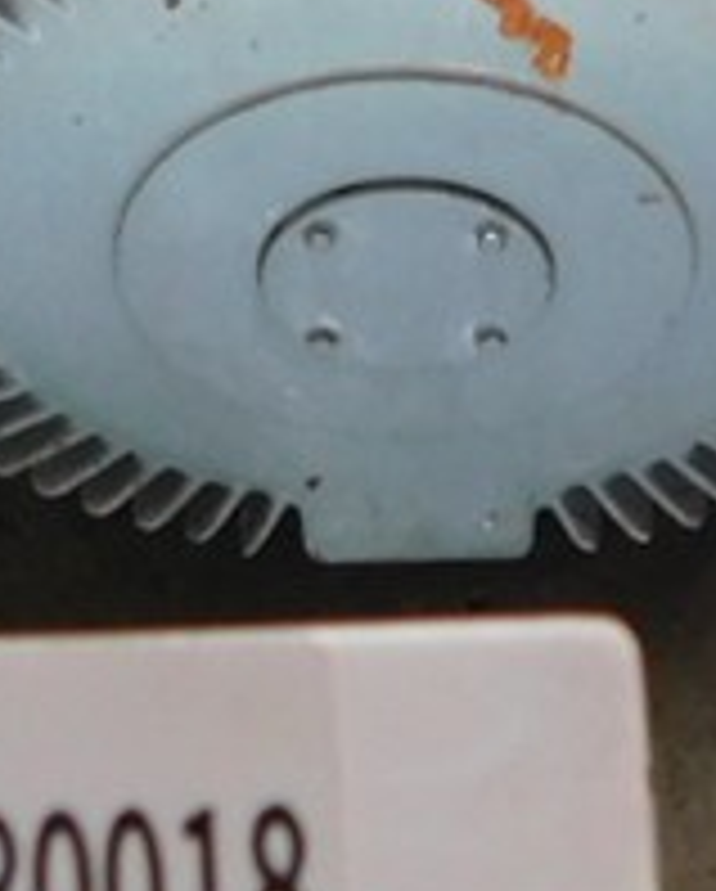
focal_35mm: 116
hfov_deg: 13.3
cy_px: -630
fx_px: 3066
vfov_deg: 14.8
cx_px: 473
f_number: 3
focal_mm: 4
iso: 280
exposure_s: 1/30
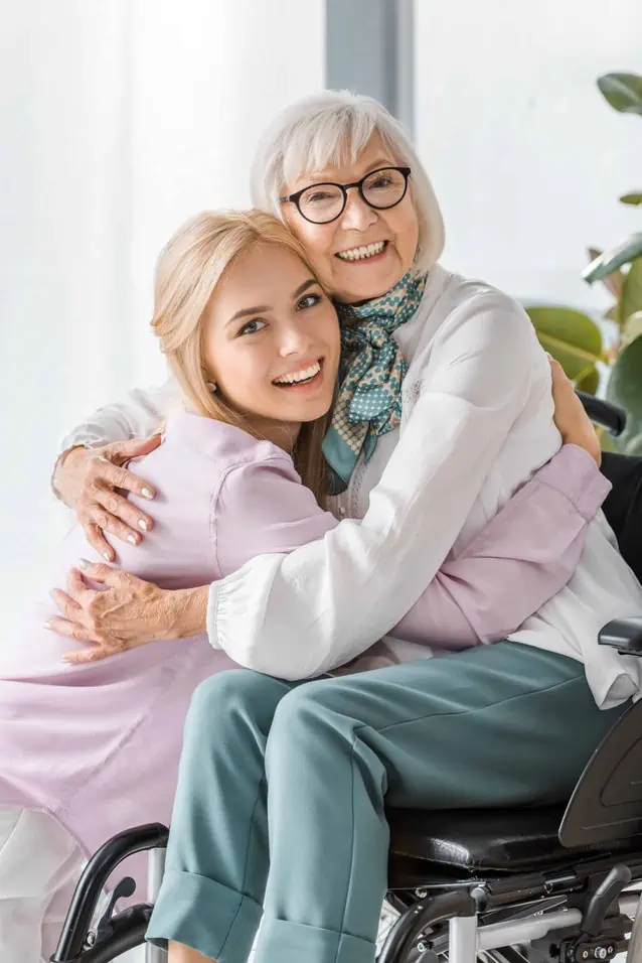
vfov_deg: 20.4
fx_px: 2673
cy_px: 482
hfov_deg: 13.7
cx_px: 321
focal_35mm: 100
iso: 100
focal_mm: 100
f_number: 4.5
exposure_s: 1/200
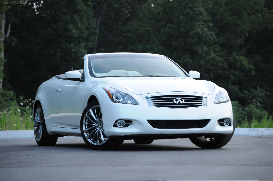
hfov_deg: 14.9
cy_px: 90
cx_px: 136
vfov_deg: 9.9
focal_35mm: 138
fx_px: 1045
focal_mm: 92
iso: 2000
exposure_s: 1/125
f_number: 5
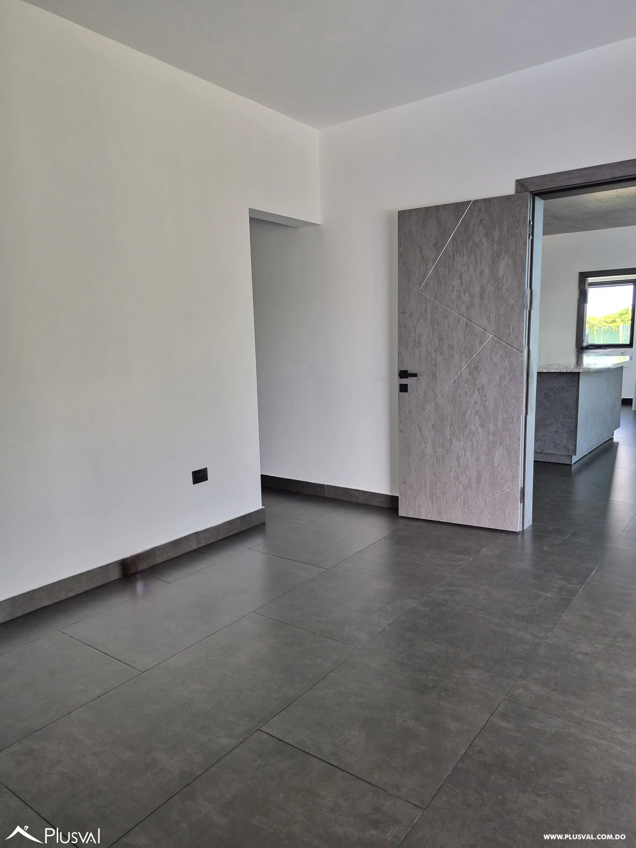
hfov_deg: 58.9
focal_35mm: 23
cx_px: 318
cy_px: 424
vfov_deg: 73.9
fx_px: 563
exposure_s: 1/182
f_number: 1.8
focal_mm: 5.4
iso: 160
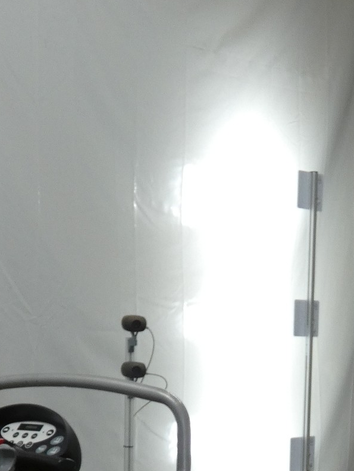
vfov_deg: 15.8
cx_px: 136
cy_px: 629
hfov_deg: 12.6
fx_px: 1609
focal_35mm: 118
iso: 200
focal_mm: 7.1
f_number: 3.6
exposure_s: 1/80
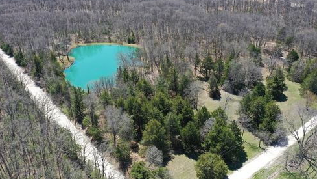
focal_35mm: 30
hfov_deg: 64.3
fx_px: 252
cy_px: 93
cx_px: 160
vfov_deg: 38.9
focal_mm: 10.26
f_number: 5
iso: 100
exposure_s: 1/200
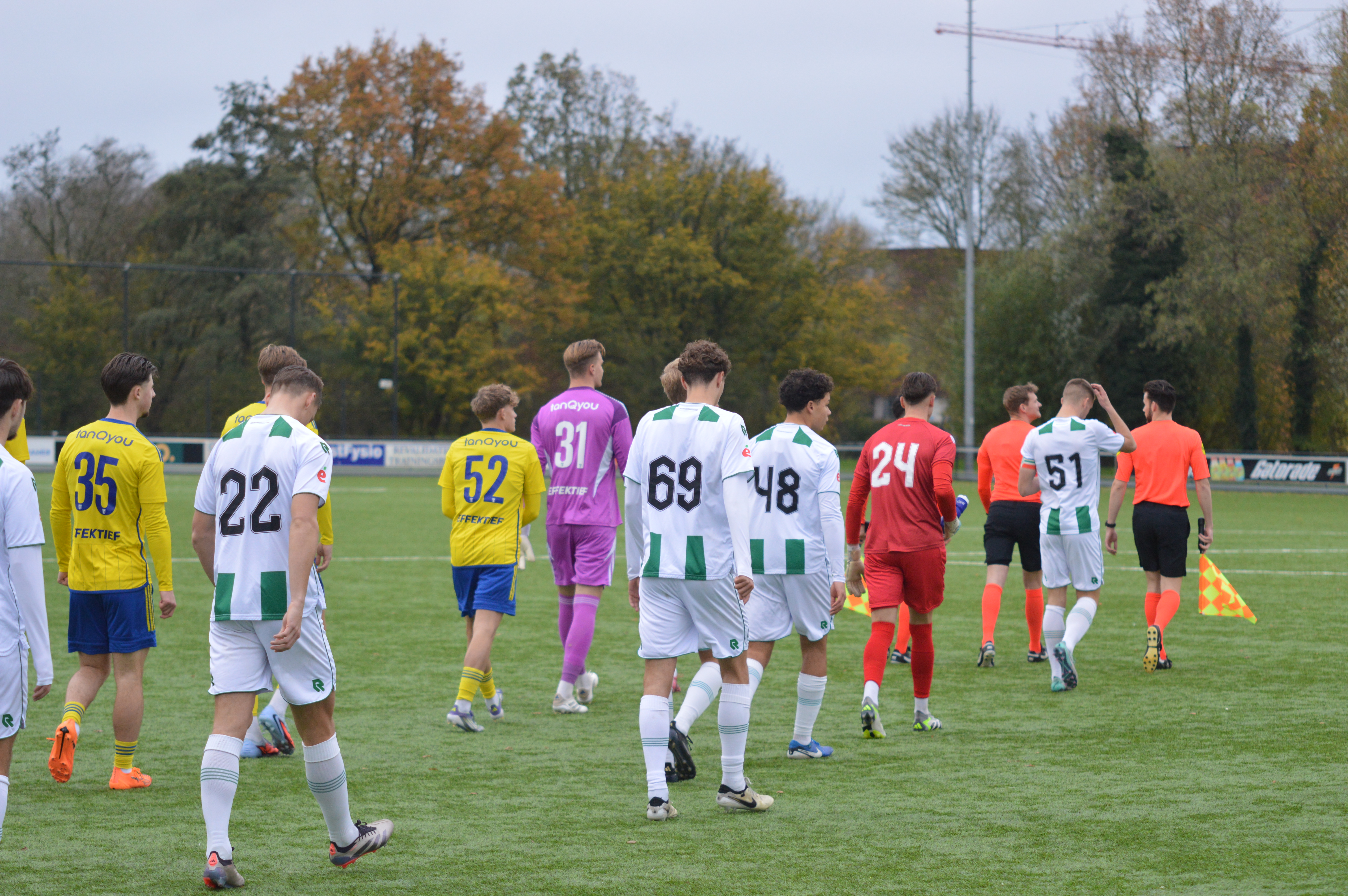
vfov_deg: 13.0
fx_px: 3928
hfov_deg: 19.5
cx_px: 674
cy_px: 448
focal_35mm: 105
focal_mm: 70
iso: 720
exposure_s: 1/500
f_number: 2.8
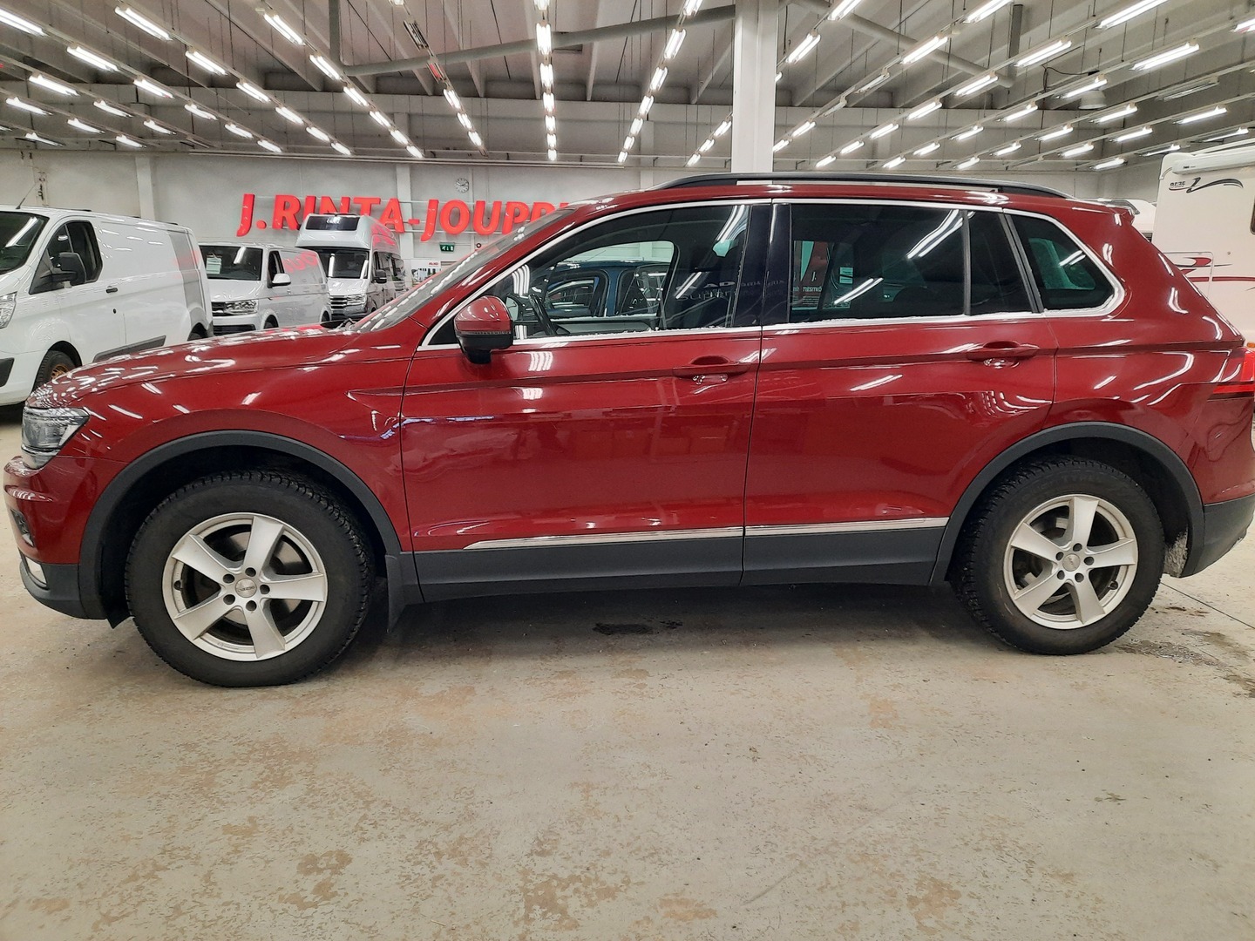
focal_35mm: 25
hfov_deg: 69.4
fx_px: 906
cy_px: 470
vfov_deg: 54.9
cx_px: 628
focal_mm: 4.6
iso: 320
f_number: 2
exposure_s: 1/60
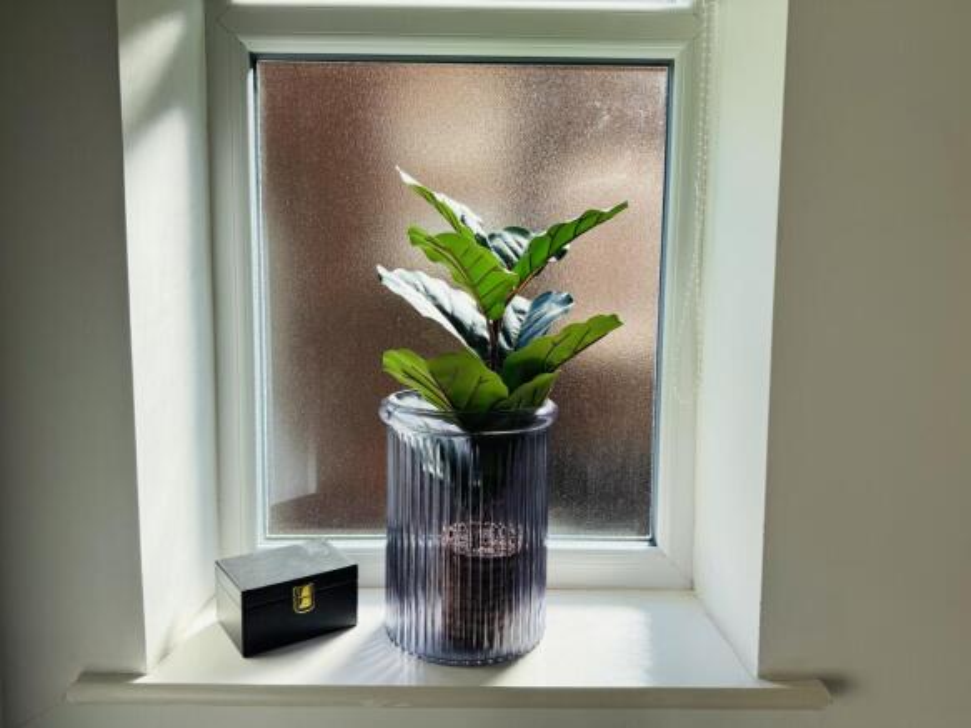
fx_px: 673
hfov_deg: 71.6
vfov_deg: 56.8
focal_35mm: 24
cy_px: 364
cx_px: 486
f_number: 1.78
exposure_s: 1/1949
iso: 100
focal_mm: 6.76
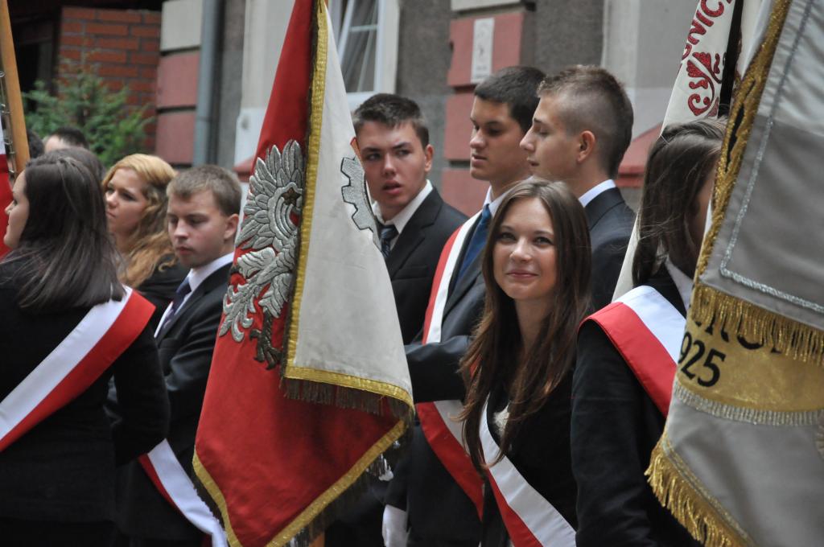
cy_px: 274
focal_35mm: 138
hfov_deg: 14.9
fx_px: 3155
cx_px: 412
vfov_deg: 9.9
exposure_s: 1/2000
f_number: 5.6
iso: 2000
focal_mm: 92
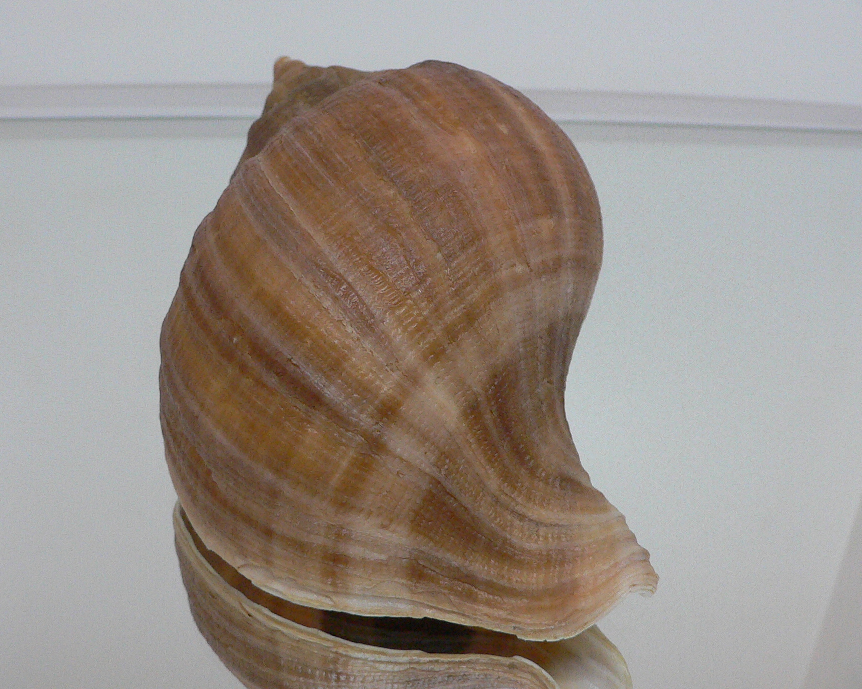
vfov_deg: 37.3
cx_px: 404
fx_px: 1020
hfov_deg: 45.8
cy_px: 338
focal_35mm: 40
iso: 200
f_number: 2.8
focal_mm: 4.6
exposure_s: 1/50
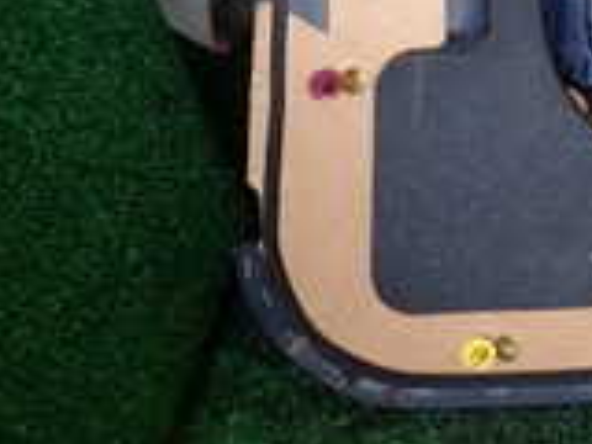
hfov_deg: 17.5
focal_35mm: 94
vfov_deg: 13.9
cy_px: -370
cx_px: 1018
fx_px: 1608
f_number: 2
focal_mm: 4.5
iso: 125
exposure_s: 1/60
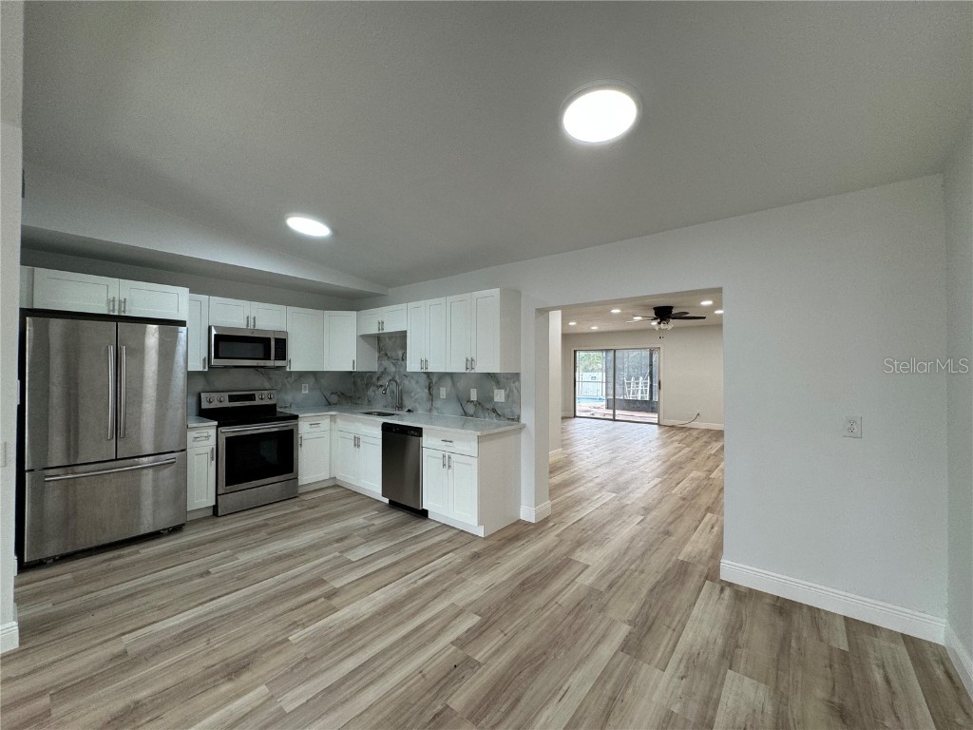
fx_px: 394
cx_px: 486
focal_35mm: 14
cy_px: 365
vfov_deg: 85.7
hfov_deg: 102.1
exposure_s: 1/120
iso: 125
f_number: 2.2
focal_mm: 2.22
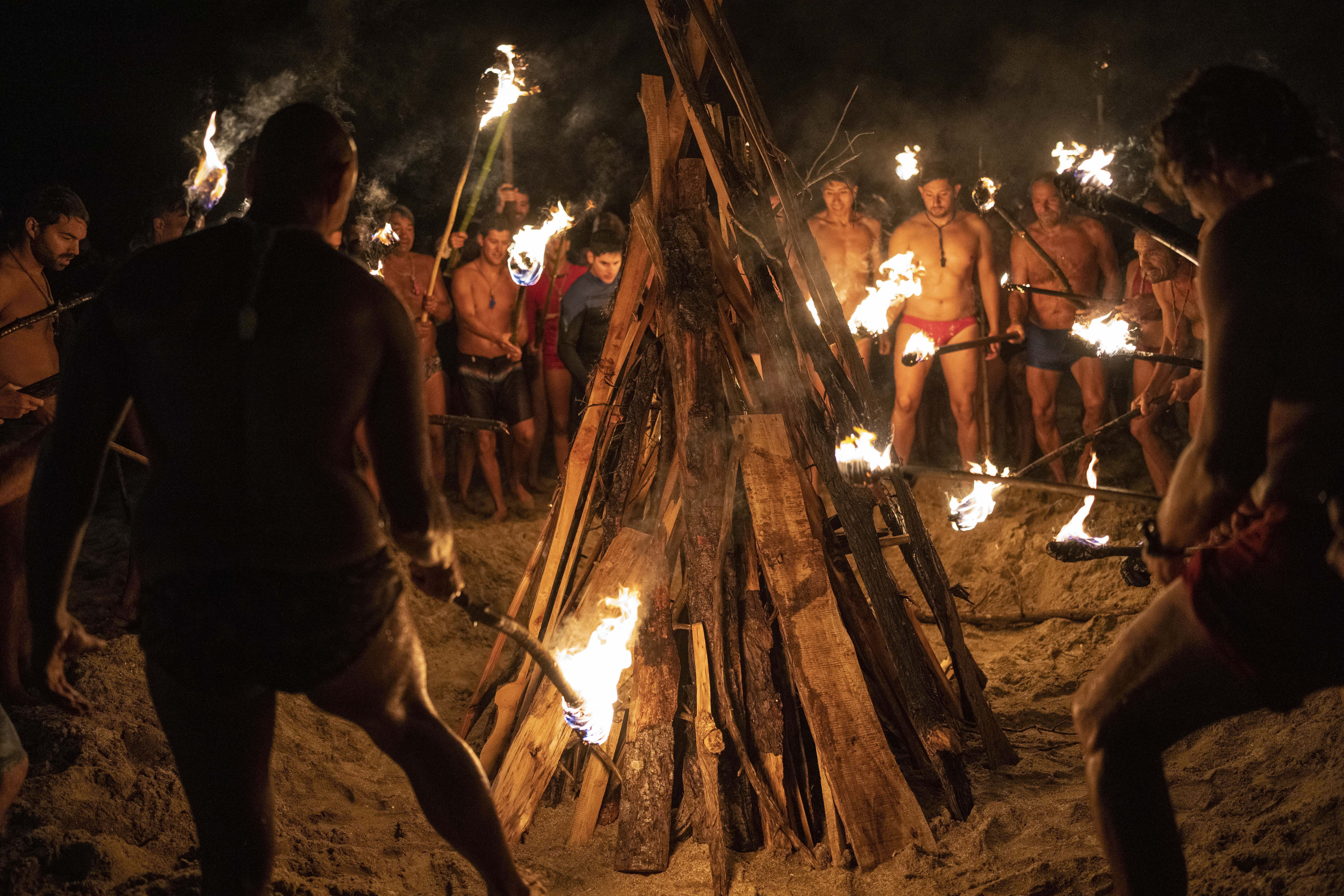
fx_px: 1307
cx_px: 672
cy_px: 448
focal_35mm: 35
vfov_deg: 37.9
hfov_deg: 54.4
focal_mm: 35
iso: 8000
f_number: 1.4
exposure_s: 1/400
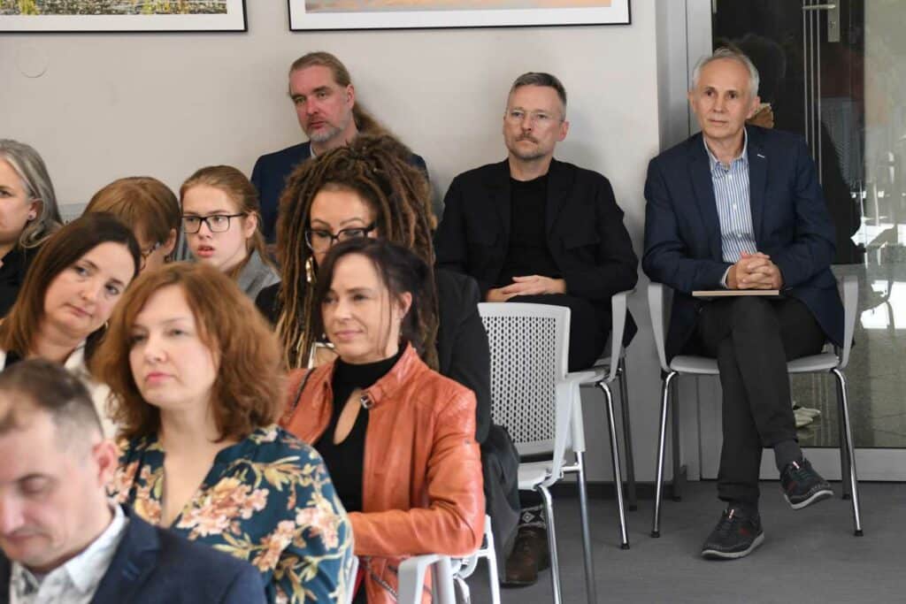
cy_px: 302
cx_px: 453
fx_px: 2945
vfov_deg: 11.7
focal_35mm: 117
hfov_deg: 17.5
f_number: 6.3
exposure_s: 1/125
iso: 1600
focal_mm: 78
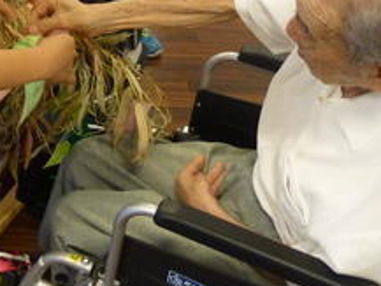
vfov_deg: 20.2
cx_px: -18
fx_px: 760
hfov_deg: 26.4
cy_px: -42
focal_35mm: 69
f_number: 3.1
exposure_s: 1/60
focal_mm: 4.5
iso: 400
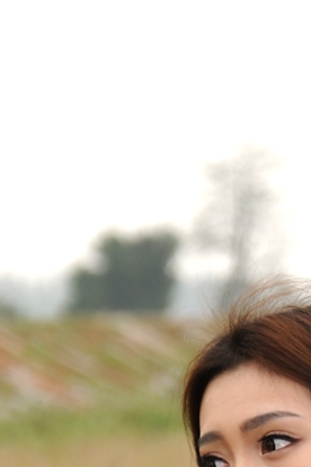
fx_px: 6528
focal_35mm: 503
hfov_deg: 2.7
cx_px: 244
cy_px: 578
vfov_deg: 4.1
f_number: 5.6
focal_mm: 116
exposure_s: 1/80
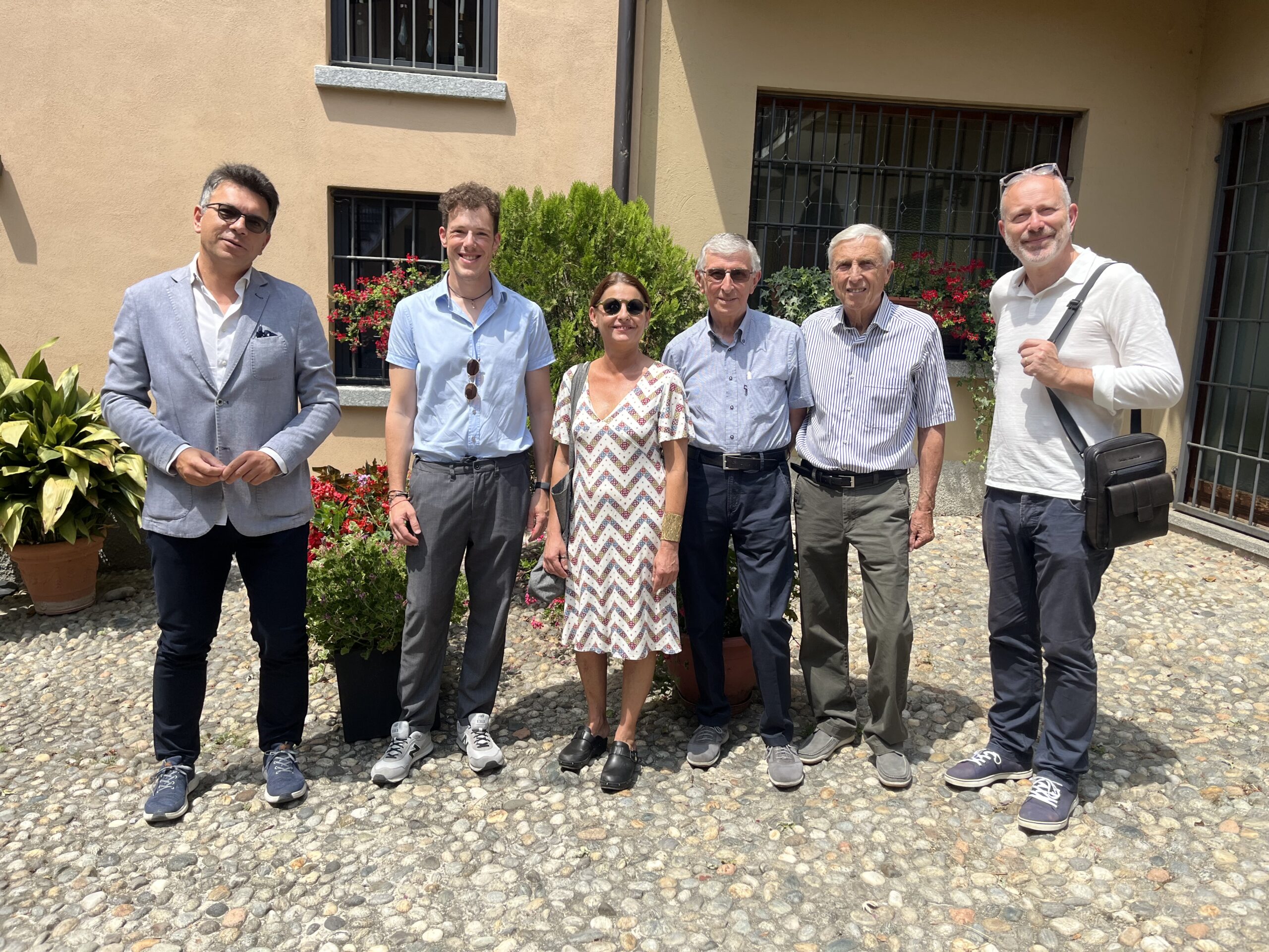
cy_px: 476
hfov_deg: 67.3
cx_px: 634
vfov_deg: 53.1
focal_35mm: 26
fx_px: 953
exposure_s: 1/1992
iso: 50
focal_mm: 5.1
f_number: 1.6
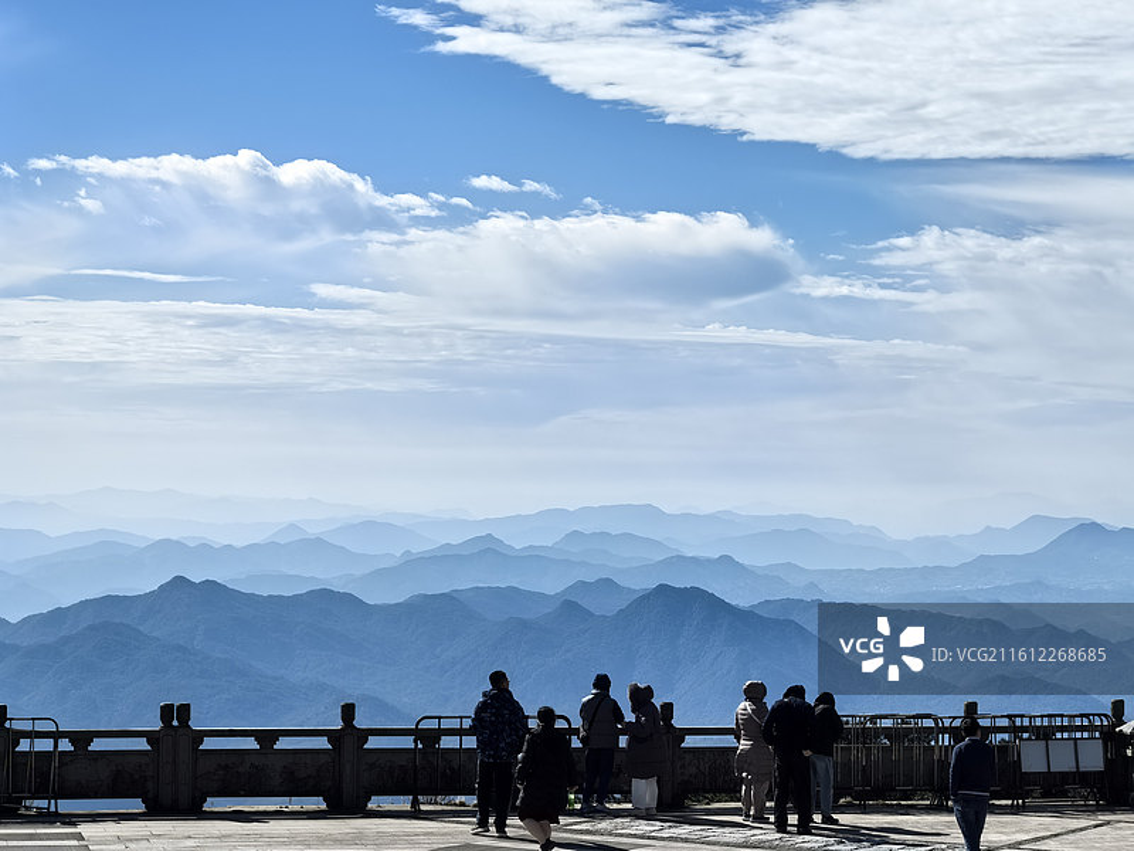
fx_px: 3112
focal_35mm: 95
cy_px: 426
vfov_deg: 15.6
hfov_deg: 20.7
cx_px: 567
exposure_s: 1/2179
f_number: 2.1
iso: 50
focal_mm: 15
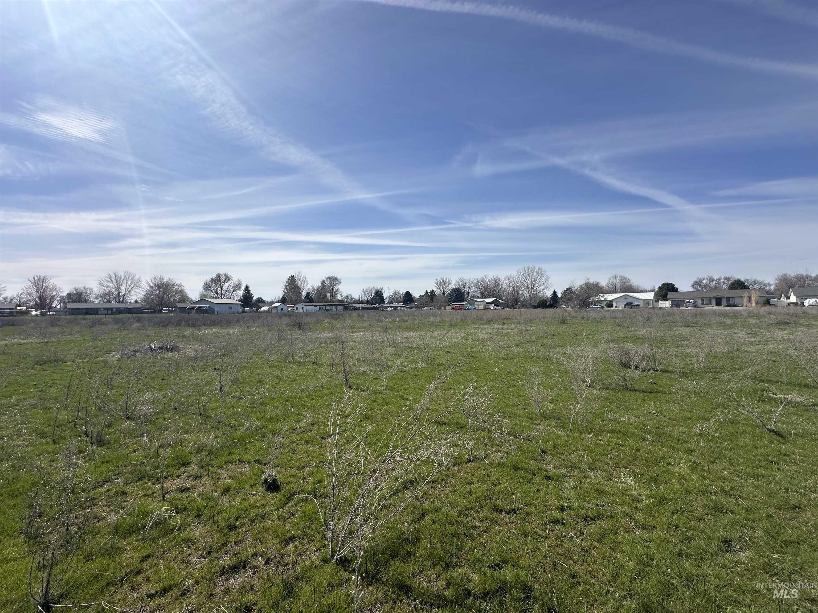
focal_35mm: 14
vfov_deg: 85.7
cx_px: 409
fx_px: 331
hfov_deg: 102.1
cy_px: 306
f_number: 2.2
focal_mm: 2.22
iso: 50
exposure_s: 1/3861
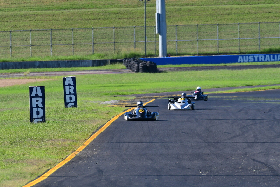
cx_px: 140
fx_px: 5832
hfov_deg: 2.8
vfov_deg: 1.8
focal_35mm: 750
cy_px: 94
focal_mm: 500
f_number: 10
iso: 500
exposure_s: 1/640
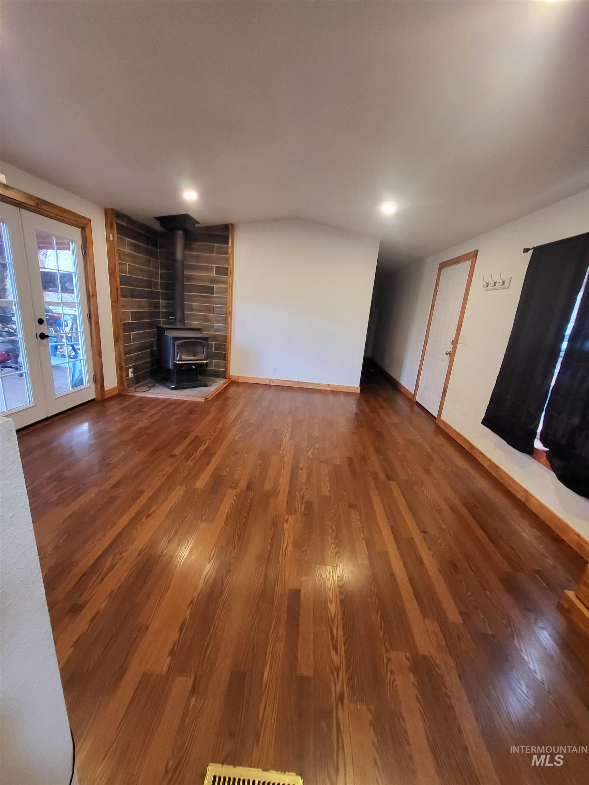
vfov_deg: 106.2
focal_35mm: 13
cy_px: 392
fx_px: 295
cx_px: 294
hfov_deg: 89.9
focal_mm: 1.74
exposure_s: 1/40
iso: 400
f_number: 2.2
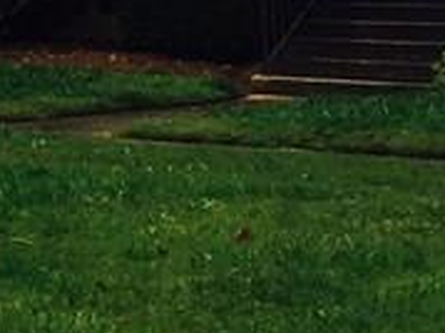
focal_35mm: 166
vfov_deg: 8.2
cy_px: -482
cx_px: -266
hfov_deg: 11.3
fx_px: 2133
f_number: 2.2
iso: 32
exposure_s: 1/164
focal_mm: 4.15
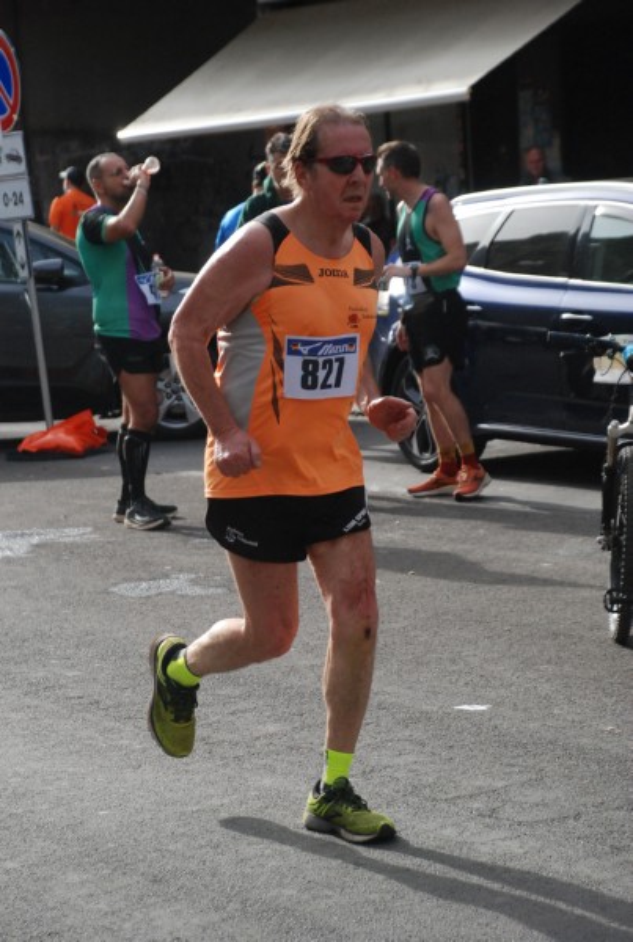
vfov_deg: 18.1
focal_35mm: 112
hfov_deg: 12.2
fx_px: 2952
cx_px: 316
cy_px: 471
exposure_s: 1/1250
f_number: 5.6
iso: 1000
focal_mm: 75
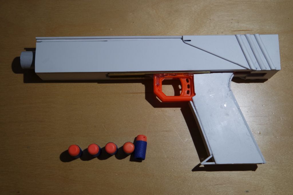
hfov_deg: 40.3
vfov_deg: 27.5
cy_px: 98
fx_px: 399
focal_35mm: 49
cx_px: 146
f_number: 4.5
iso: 200
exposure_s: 1/60
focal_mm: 32
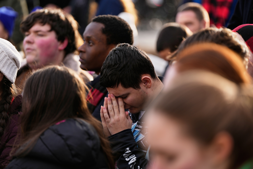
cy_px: 84
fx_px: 1103
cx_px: 126
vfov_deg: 8.7
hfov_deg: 13.1
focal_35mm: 157
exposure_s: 1/500
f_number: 2.8
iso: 80
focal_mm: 157
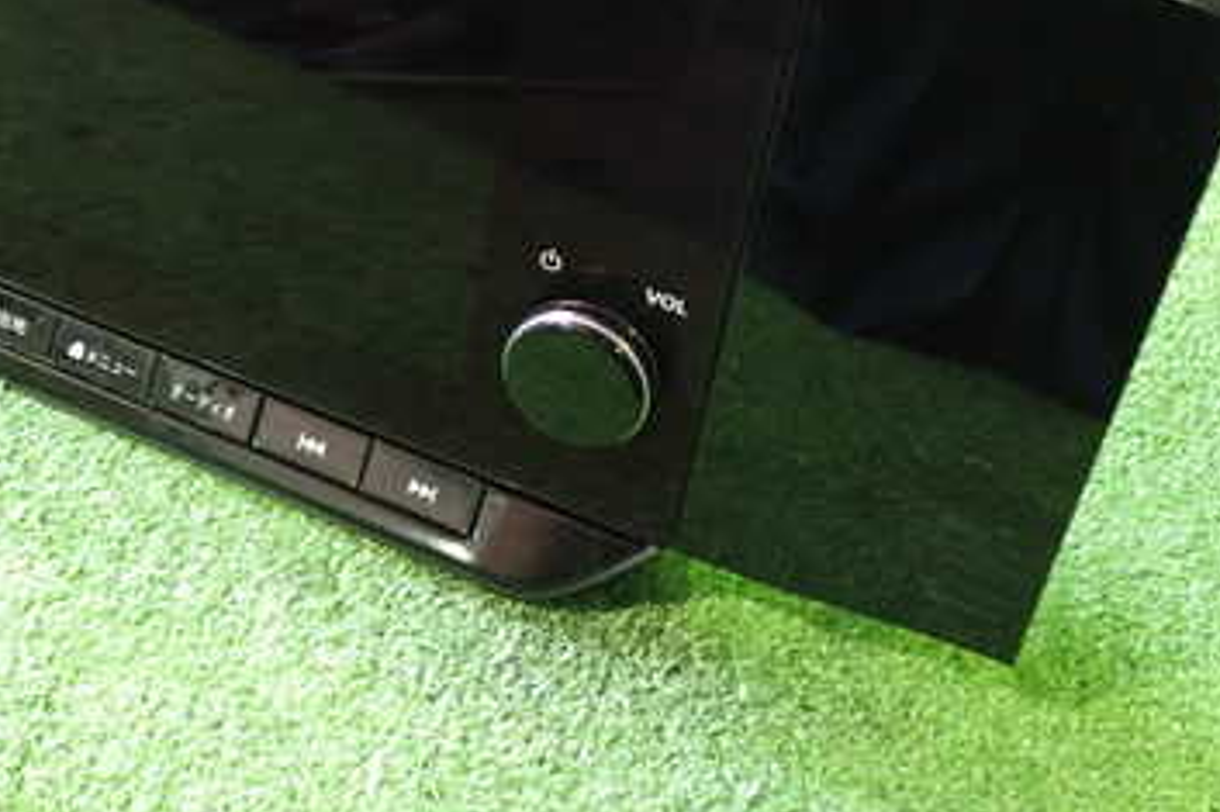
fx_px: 1795
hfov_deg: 36.8
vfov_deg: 25.0
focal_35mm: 53
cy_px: 135
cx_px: 342
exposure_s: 1/20
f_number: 2.3
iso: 800
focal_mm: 5.4
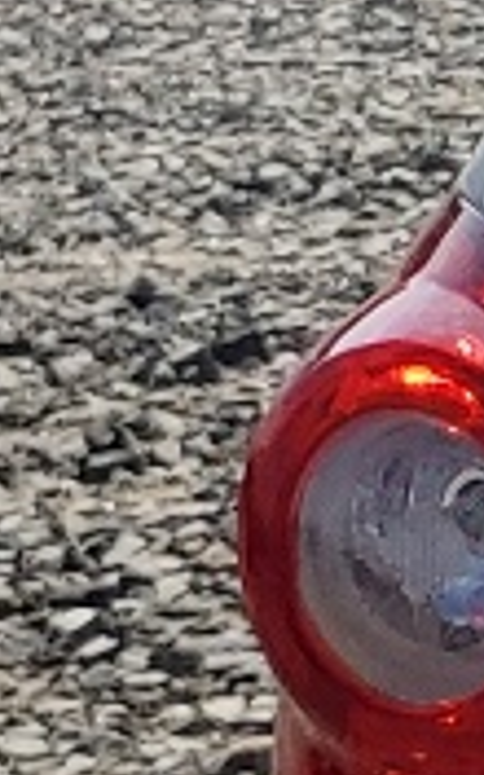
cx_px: 2851
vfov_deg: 8.4
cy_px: 744
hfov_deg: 4.2
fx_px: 5276
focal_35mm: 250
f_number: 1.5
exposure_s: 1/5000
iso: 50
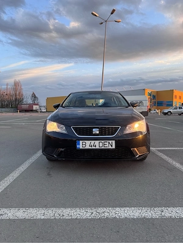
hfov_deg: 56.8
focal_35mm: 24
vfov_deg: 71.6
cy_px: 122
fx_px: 169
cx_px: 92
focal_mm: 6.76
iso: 80
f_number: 1.78
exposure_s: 1/331
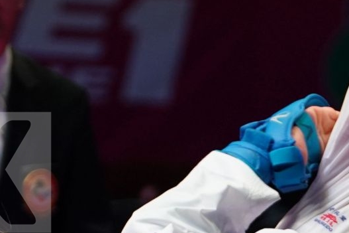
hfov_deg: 2.7
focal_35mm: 752
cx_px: 214
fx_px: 7288
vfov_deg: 1.8
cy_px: 173
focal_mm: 147
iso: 1600
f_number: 2.8
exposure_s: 1/1000
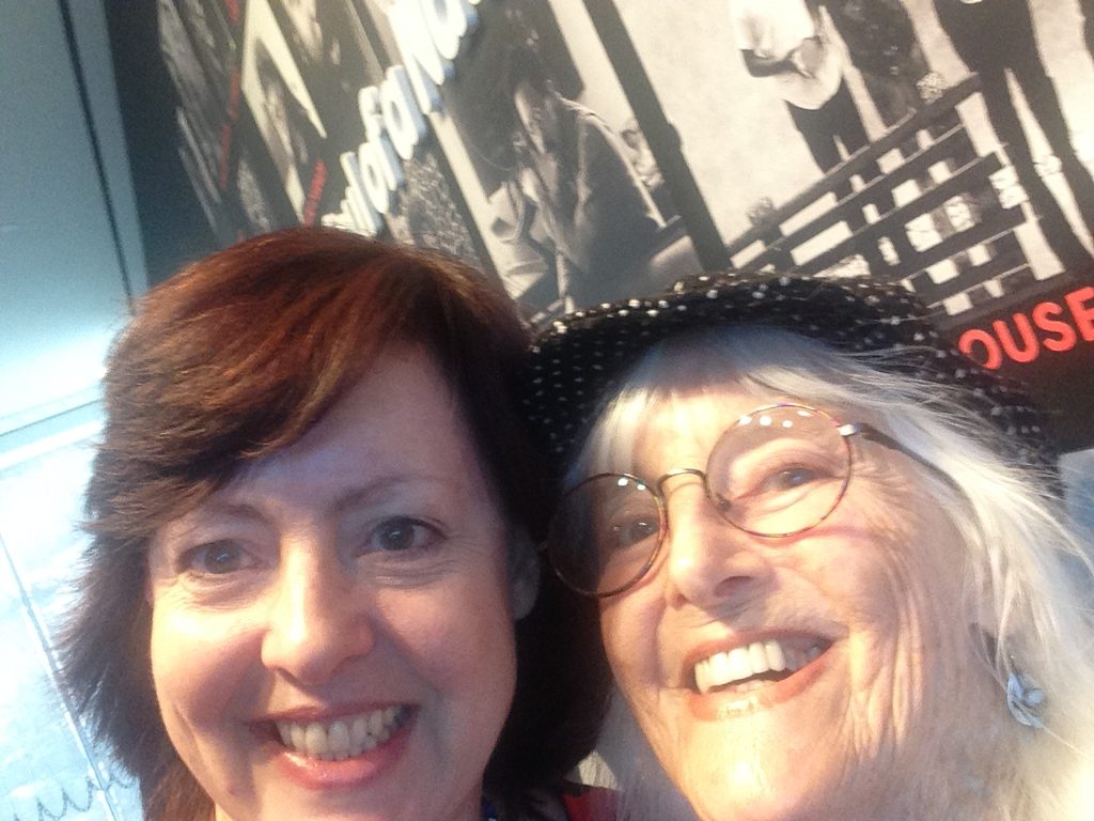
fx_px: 1106
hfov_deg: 52.6
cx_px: 547
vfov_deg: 40.7
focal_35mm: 35
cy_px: 410
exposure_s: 1/30
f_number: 2.4
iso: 100
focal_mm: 2.18
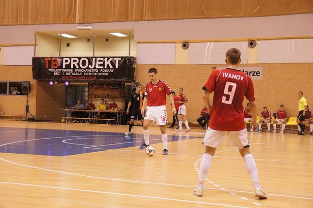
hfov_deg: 37.9
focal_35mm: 52
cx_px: 156
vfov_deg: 25.7
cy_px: 104
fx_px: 456
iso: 3200
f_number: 5.6
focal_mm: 35
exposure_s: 1/400
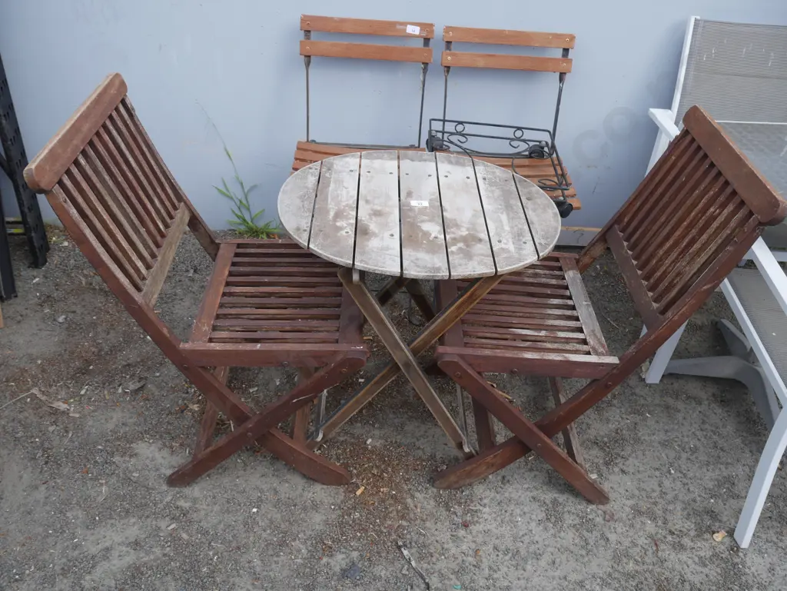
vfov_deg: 46.8
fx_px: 682
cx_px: 394
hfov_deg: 59.9
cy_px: 296
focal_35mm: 30
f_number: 5.6
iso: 200
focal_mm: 15
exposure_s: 1/250
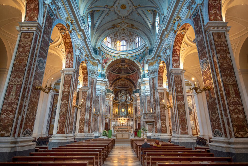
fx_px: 145
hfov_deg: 81.2
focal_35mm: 21
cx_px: 124
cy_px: 83
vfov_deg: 59.6
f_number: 2.8
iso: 1000
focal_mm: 21
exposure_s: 1/100
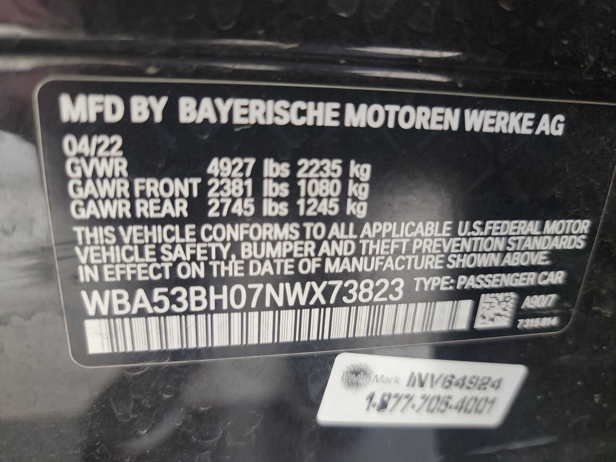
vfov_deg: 56.8
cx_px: 308
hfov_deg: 71.6
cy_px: 231
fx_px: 427
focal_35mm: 24
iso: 606
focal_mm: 6.7
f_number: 1.8
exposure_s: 1/59
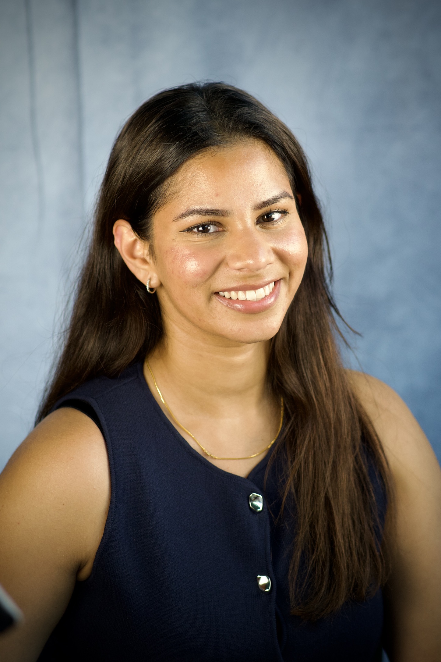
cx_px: 220
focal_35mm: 128
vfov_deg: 16.1
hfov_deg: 10.8
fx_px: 2343
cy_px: 331
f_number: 2.2
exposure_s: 1/400
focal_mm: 85
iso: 400
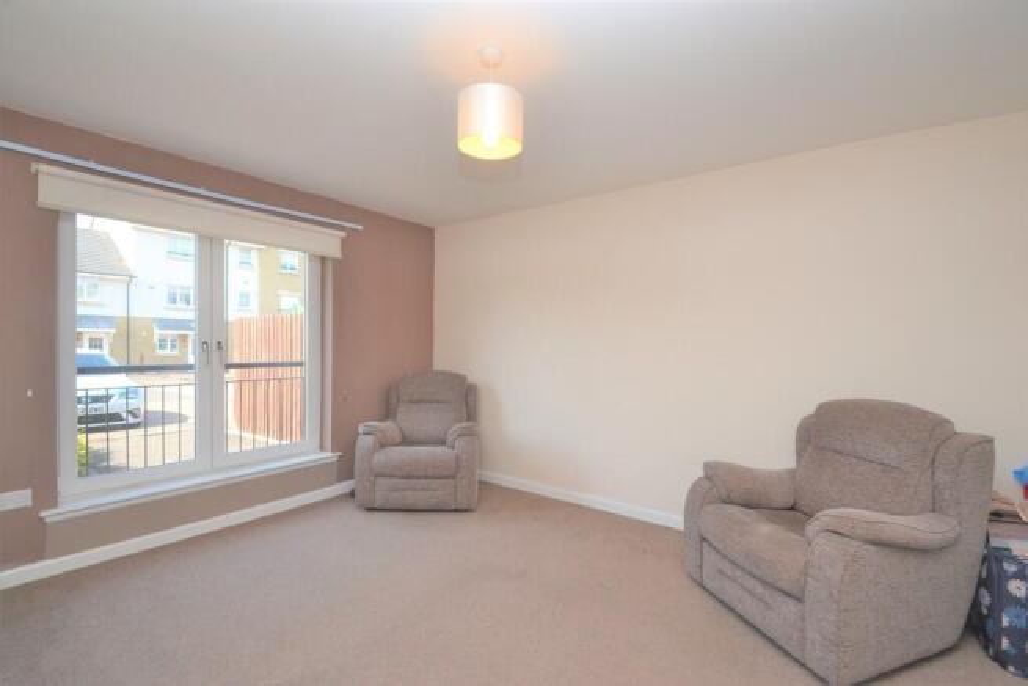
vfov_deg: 77.4
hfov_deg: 100.4
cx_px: 514
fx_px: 428
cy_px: 343
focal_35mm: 15
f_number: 8
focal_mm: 10
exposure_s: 1/80
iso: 400
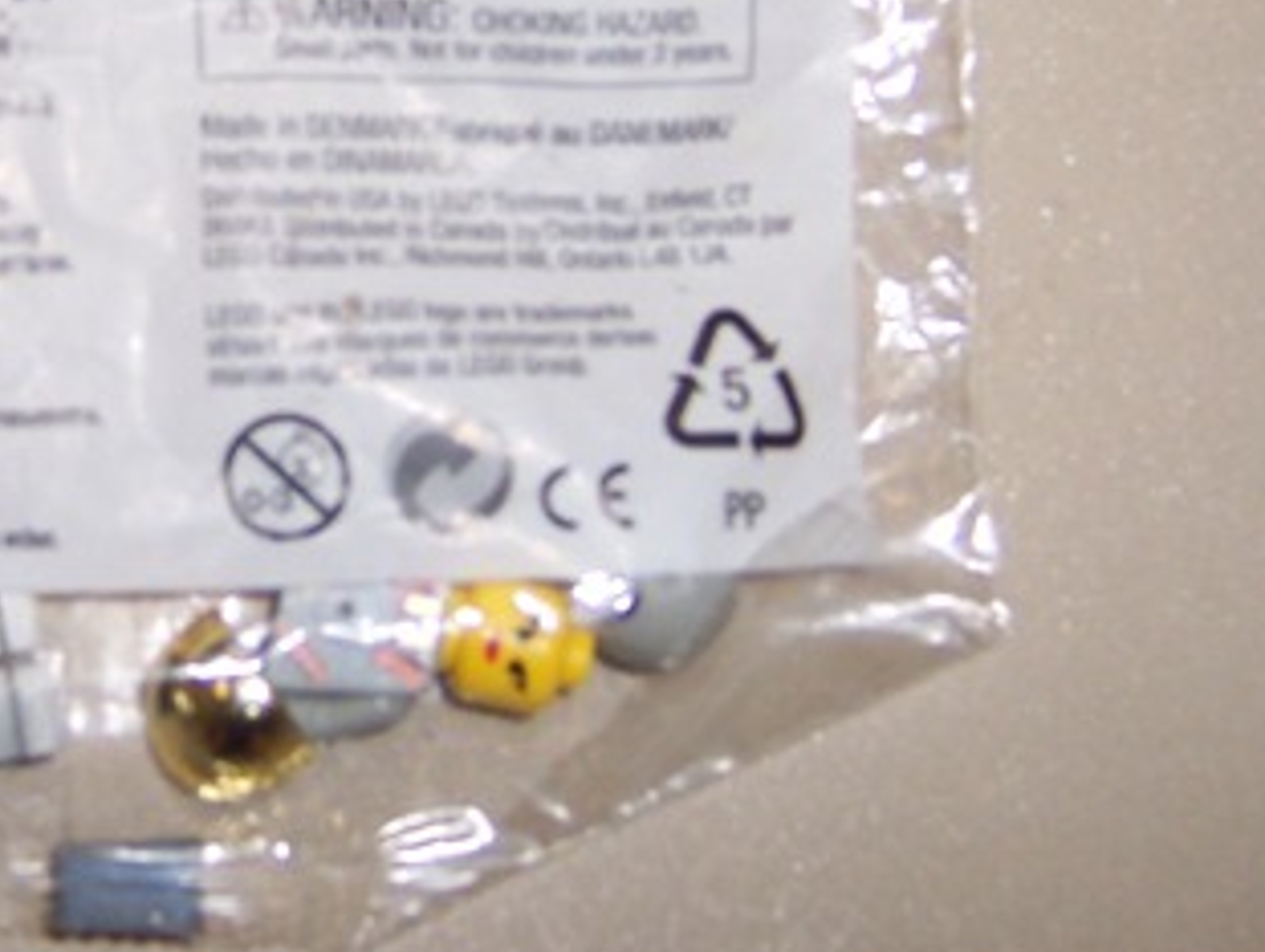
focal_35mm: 74
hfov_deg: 25.7
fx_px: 2707
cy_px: 102
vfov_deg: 19.6
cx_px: 212
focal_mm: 5.6
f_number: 2.8
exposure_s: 1/60
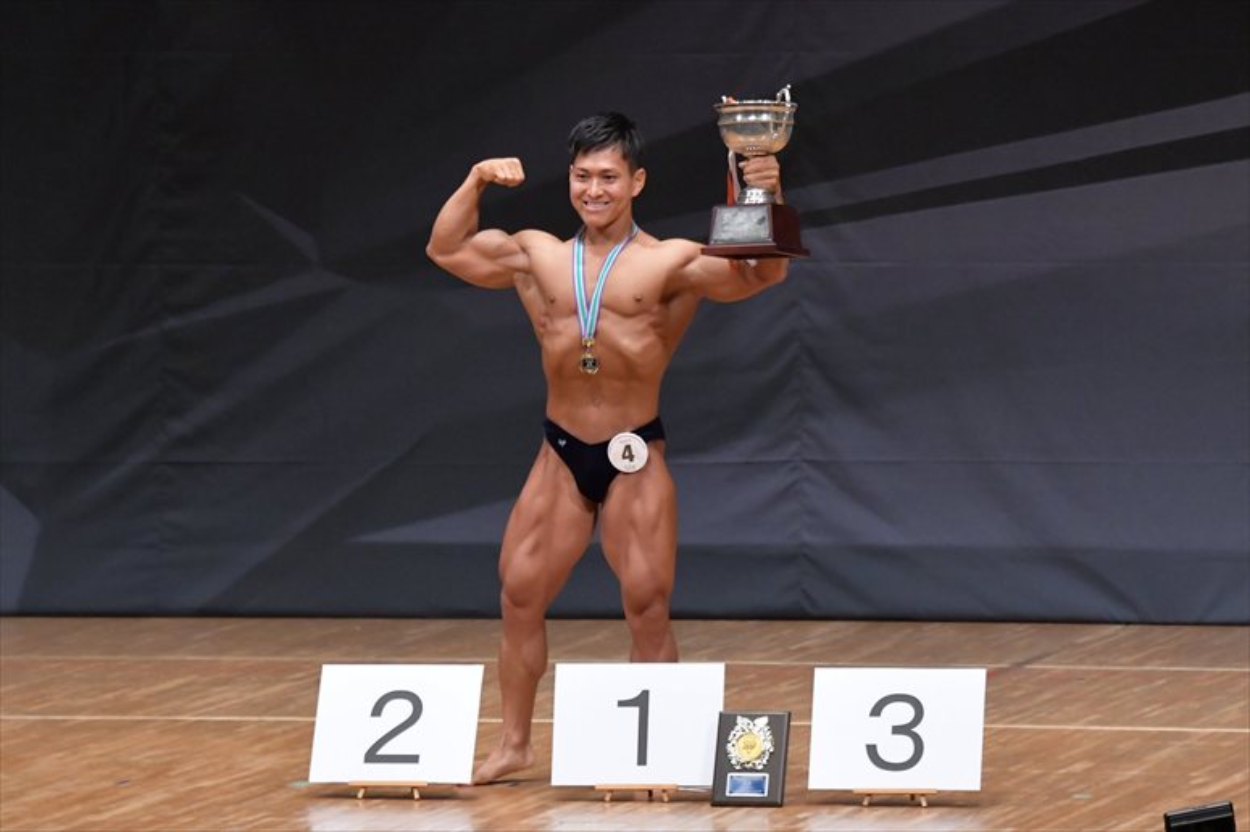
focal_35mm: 285
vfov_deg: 4.8
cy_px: 416
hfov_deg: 7.2
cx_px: 625
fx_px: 9891
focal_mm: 190
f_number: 5.6
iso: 6400
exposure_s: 1/400
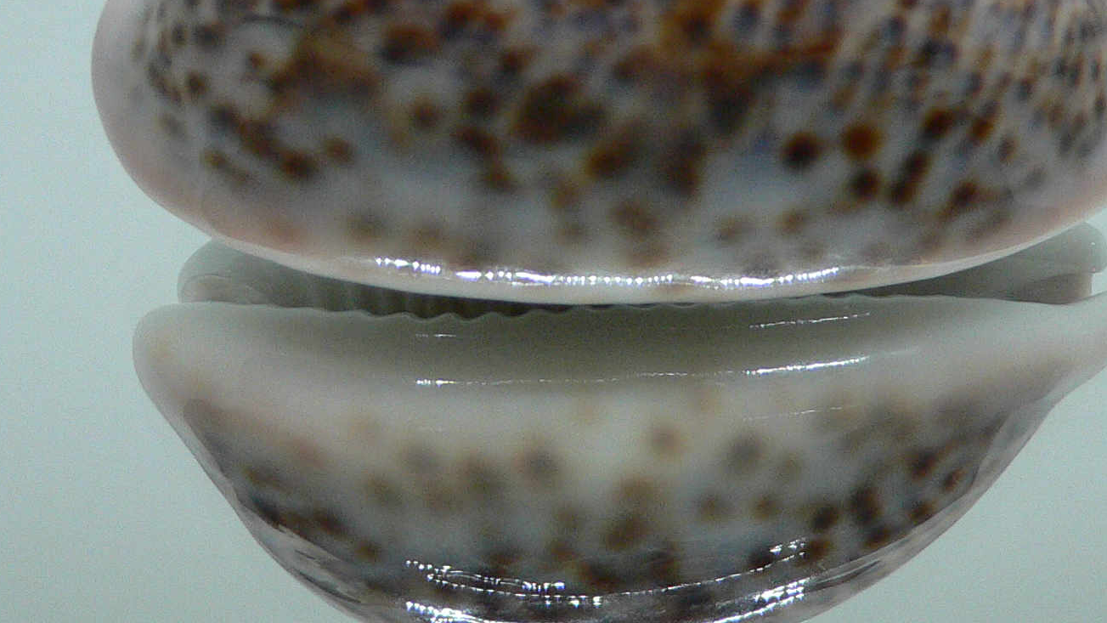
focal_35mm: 59
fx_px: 1732
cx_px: 585
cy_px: 137
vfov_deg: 20.2
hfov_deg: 35.4
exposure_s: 1/60
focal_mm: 4.6
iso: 150
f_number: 2.8
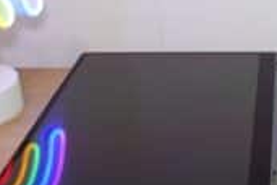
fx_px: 700
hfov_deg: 21.6
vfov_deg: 15.0
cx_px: 275
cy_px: 128
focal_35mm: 91
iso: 1000
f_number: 5.6
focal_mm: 40
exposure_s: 1/40
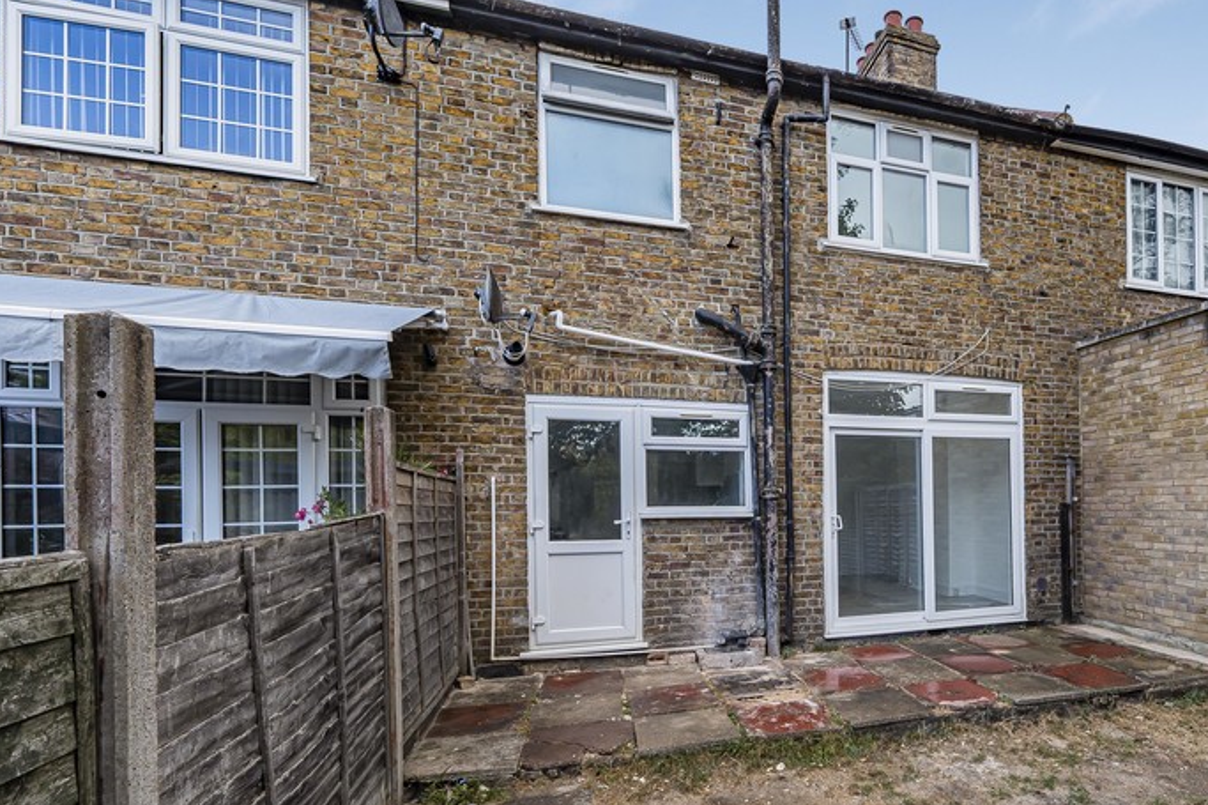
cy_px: 459
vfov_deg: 67.0
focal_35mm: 18
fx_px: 604
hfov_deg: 86.6
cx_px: 814
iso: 320
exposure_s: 1/125
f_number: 9
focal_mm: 12
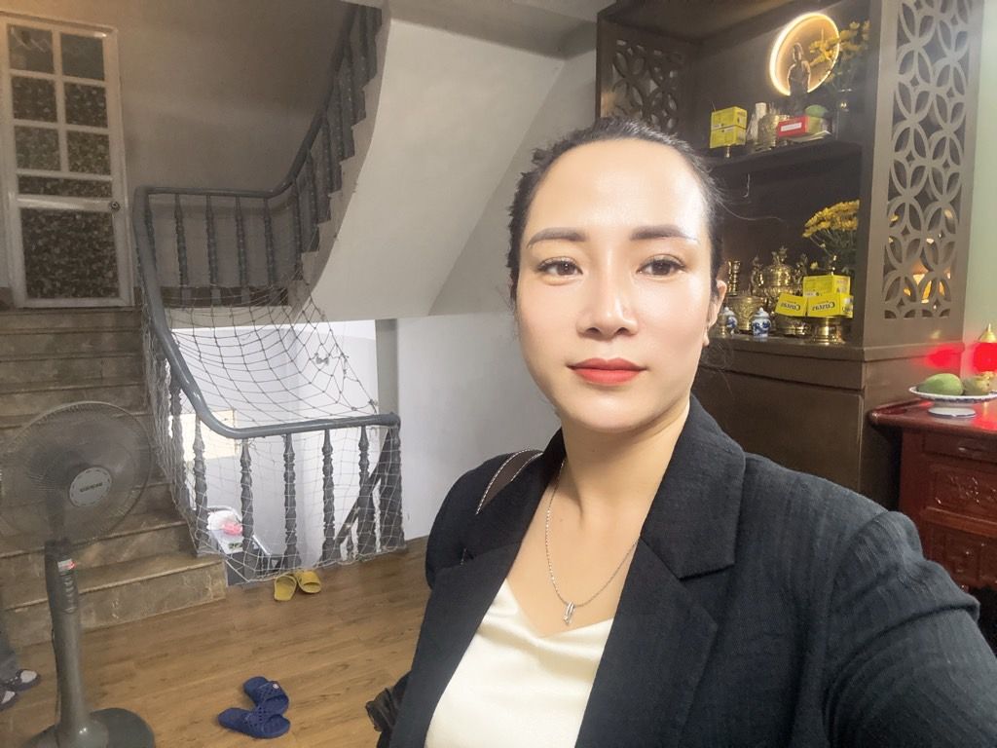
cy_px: 374
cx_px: 498
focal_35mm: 23
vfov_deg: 58.9
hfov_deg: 73.9
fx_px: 662
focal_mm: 2.69
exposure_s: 1/33
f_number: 1.9
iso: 250
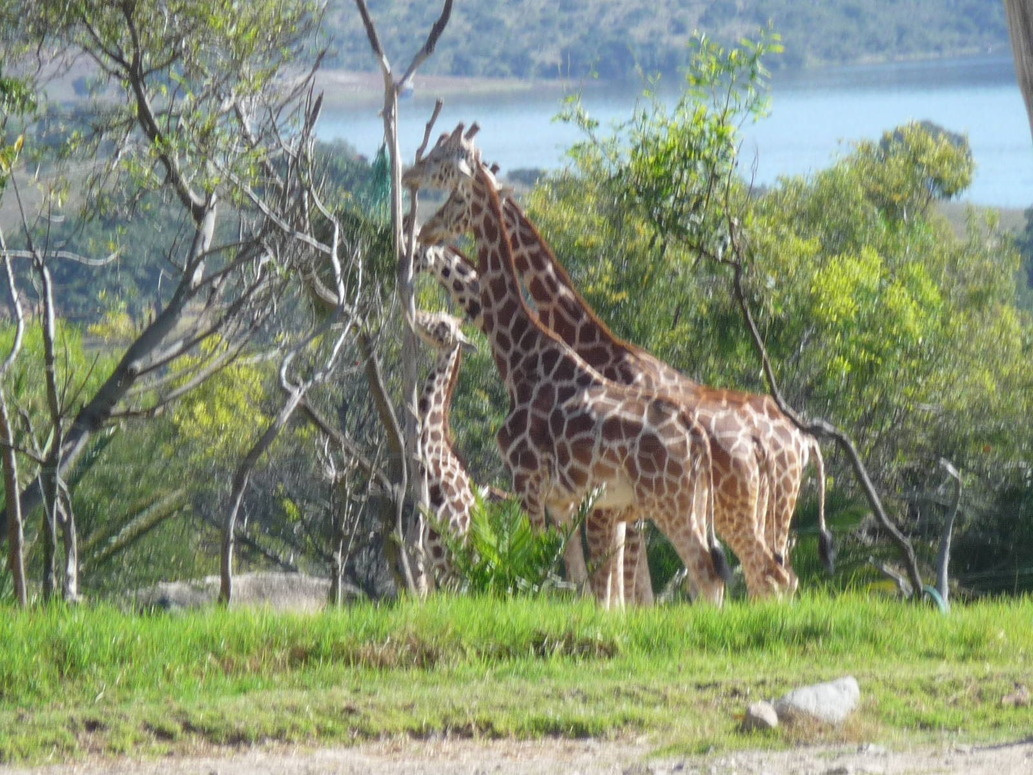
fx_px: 14085
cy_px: 388
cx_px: 516
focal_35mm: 472
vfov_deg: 3.2
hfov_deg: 4.2
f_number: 4.9
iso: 100
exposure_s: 1/250
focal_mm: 47
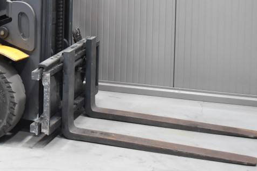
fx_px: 649
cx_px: -27
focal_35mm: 91
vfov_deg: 14.5
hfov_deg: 21.3
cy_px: -40
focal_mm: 24
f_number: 4.5
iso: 1600
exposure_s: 1/40
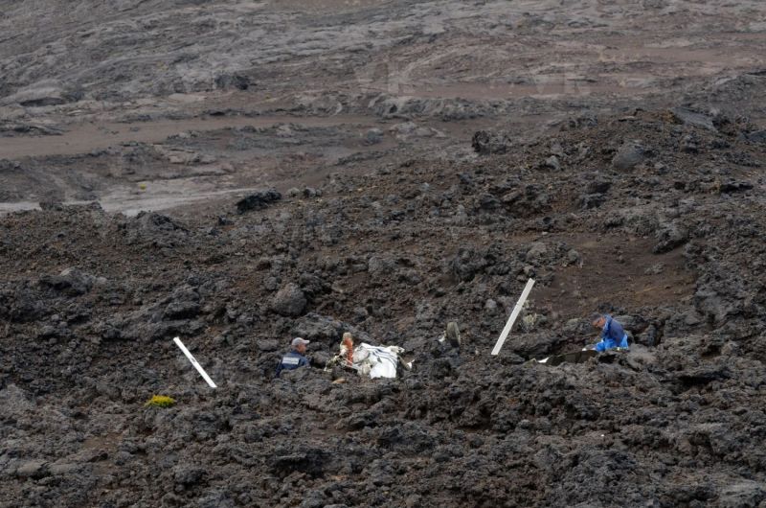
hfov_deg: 6.9
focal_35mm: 300
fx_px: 6371
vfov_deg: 4.6
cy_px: 254
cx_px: 383
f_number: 8
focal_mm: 200
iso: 250
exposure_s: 1/400
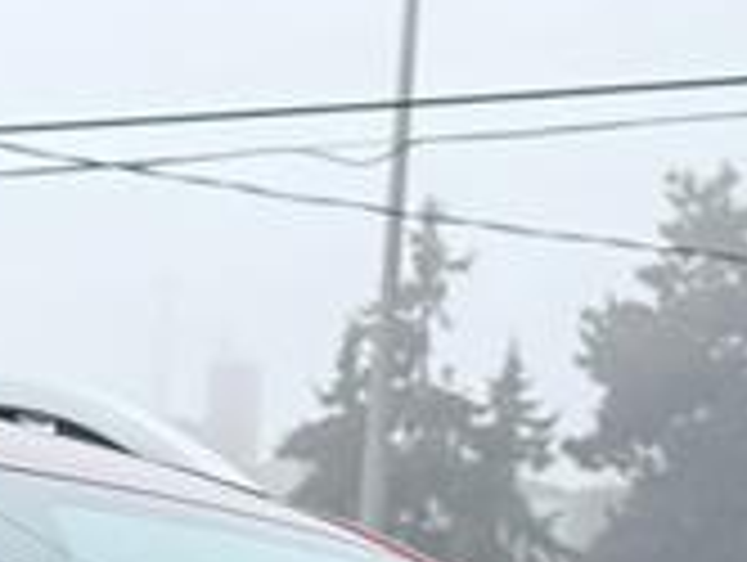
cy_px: 1956
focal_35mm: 185
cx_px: 220
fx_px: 3998
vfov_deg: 6.9
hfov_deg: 10.7
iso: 80
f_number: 1.78
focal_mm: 6.76
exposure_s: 1/1437
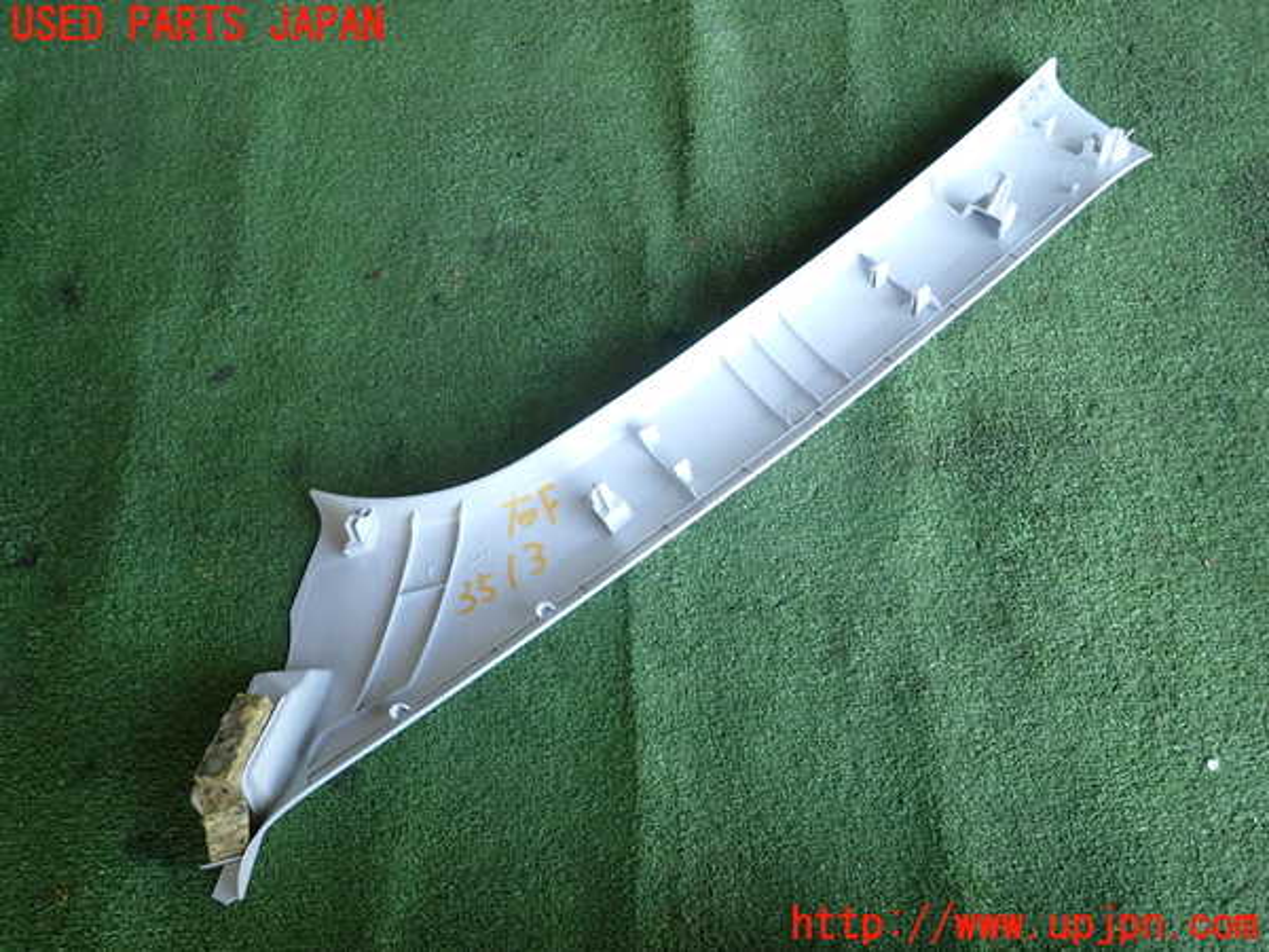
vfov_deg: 54.9
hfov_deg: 69.4
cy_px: 476
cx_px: 634
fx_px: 916
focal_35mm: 25
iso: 100
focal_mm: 4.5
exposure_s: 1/80
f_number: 2
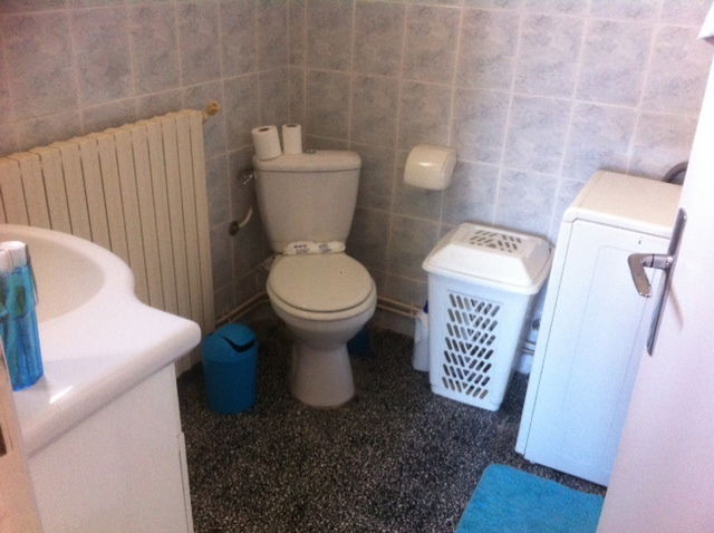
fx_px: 721
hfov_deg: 52.7
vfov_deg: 40.6
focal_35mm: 35
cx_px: 357
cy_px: 266
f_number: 2.8
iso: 250
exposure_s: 1/17
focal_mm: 3.85
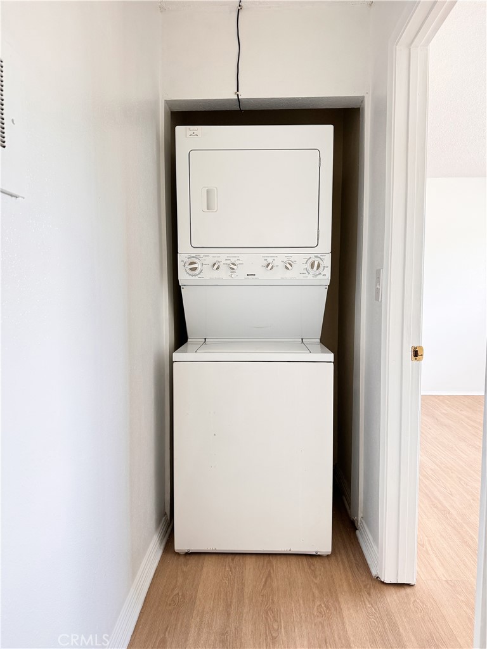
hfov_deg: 56.8
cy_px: 324
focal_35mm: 24
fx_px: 450
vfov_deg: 71.6
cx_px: 244
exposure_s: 1/60
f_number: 1.8
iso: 200
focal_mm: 6.76
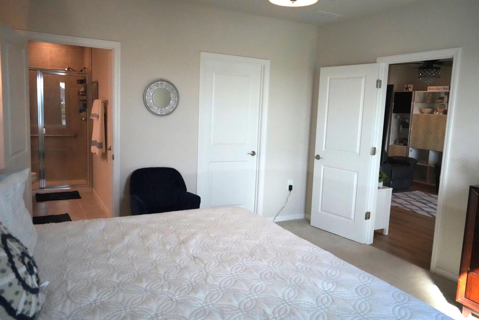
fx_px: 373
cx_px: 240
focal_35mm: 28
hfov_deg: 65.4
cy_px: 160
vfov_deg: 46.5
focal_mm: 28
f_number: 3.5
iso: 12800
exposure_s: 1/8000
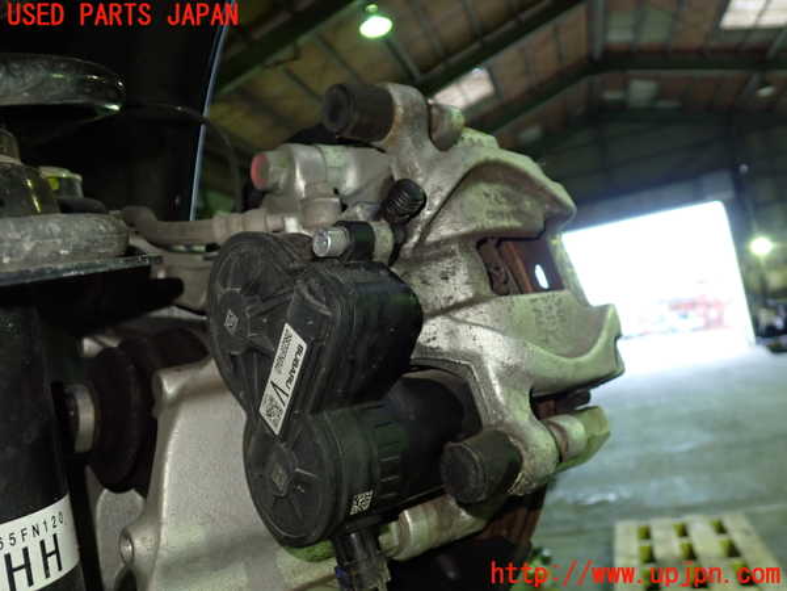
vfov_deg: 46.8
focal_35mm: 30
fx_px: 682
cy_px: 296
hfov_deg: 60.0
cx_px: 394
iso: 400
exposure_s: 1/30
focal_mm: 5.4
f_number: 2.3
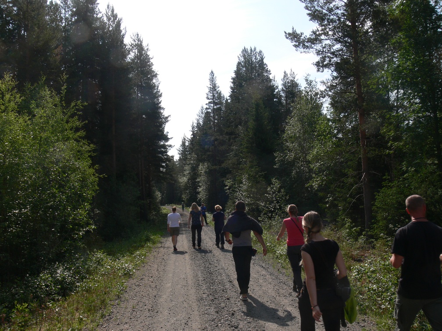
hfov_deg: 52.6
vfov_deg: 40.7
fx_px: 447
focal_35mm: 35
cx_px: 221
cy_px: 166
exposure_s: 1/125
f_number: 5.6
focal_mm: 7.4
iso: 80
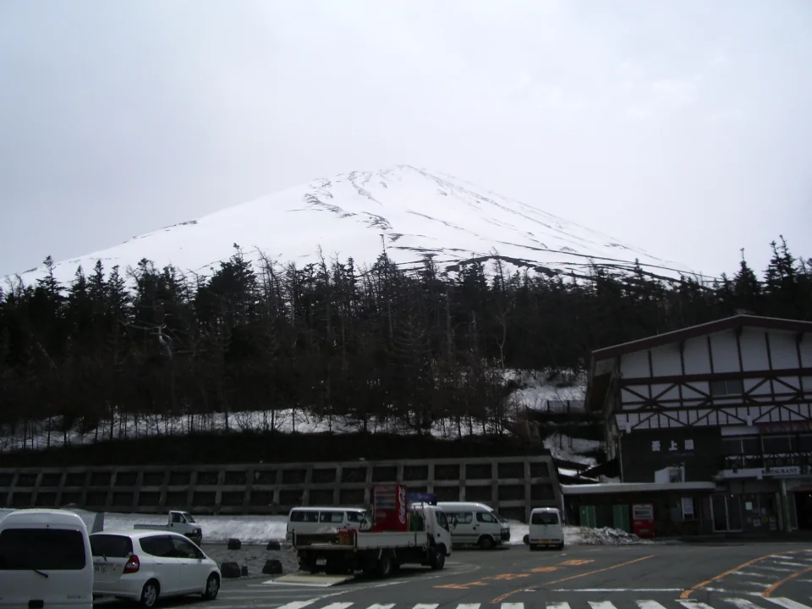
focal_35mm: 35
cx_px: 406
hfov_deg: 52.6
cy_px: 304
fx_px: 821
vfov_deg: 40.7
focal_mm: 5.8
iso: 50
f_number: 4.3
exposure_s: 1/1500
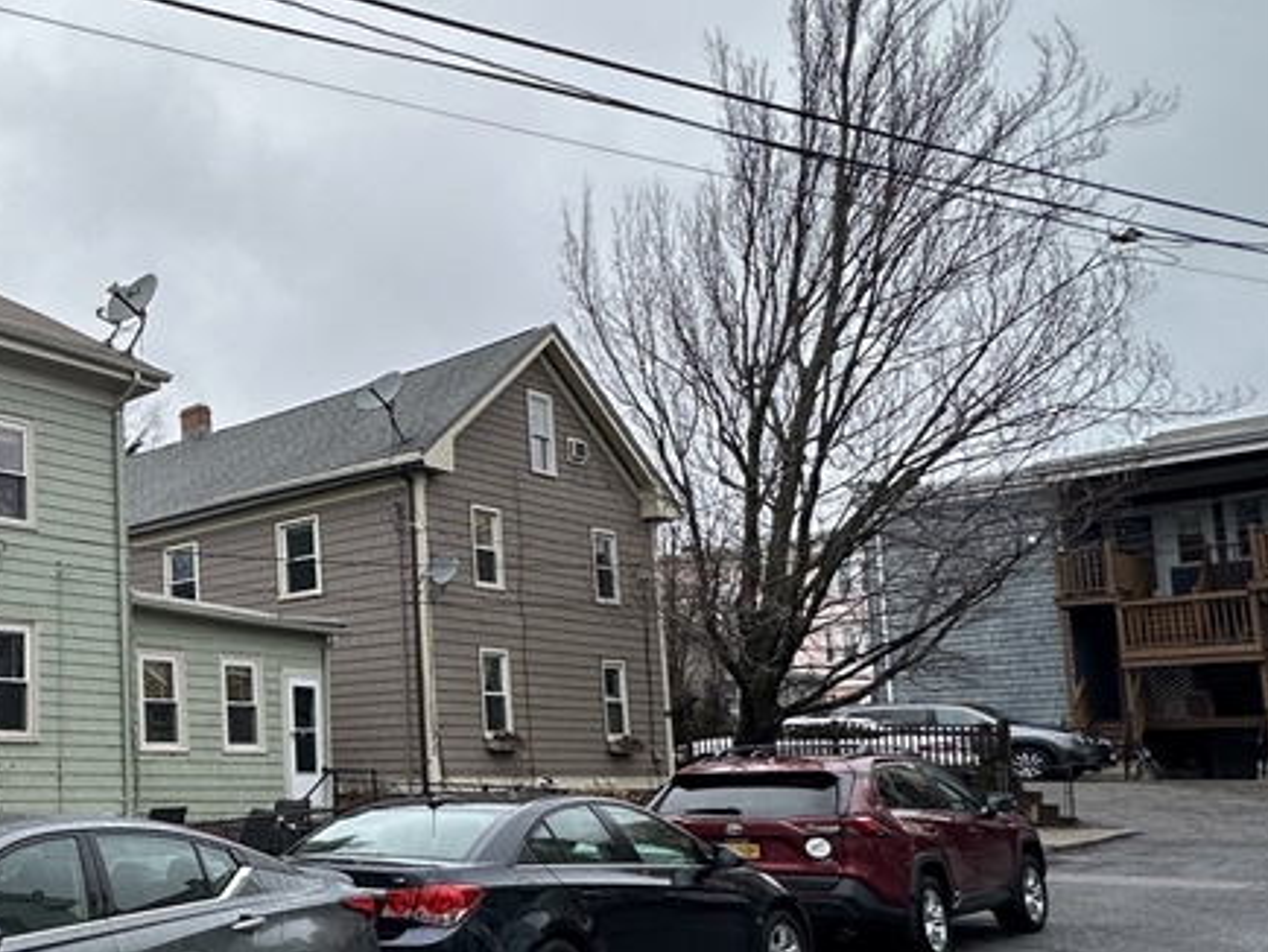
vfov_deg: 42.1
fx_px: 1209
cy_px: 675
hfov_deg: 40.9
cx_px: -207
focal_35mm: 33
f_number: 2.2
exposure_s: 1/485
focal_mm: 2.22
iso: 40
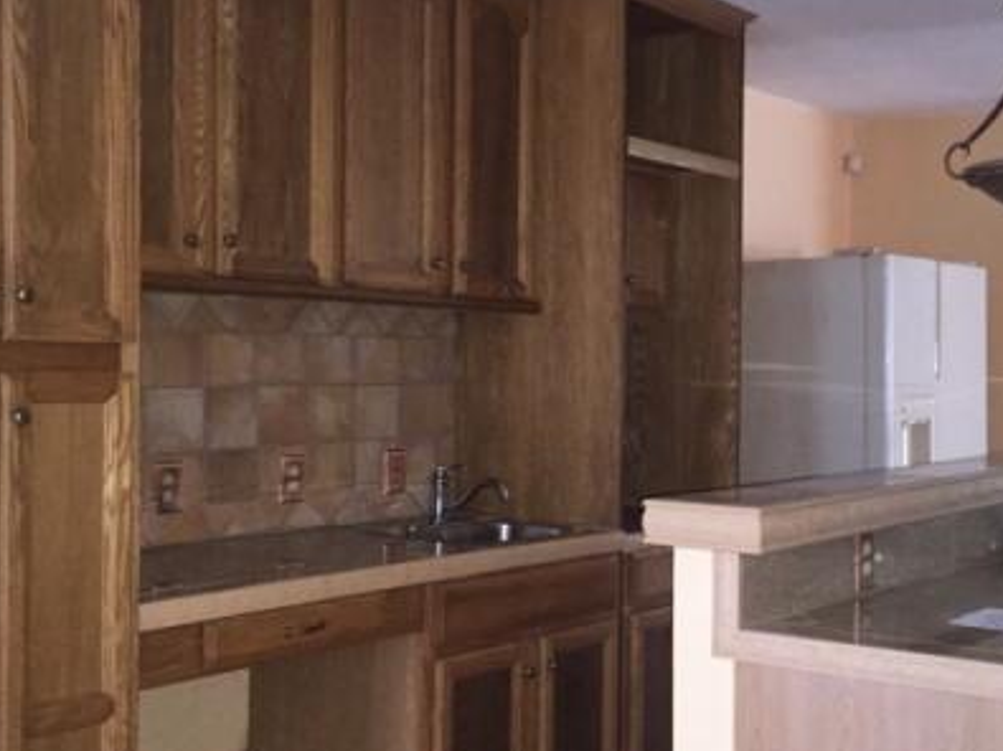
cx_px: 609
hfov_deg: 40.2
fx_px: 1361
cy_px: 424
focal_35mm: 47
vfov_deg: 30.8
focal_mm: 4.15
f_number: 2.2
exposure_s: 1/16
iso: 320
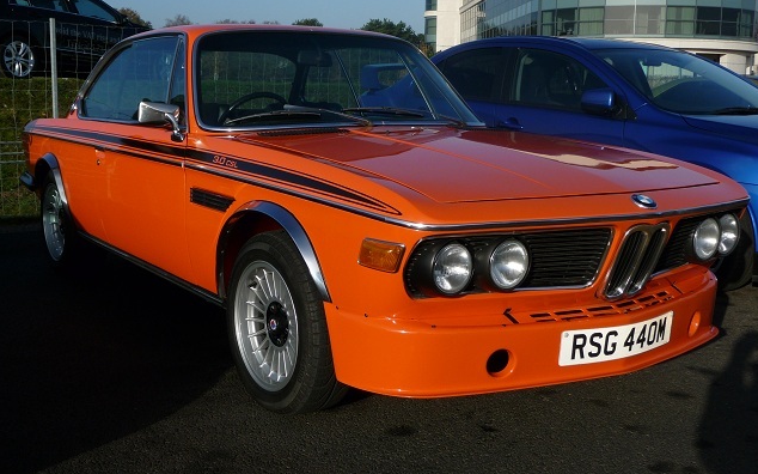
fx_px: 950
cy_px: 229
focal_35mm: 46
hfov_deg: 43.5
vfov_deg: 28.0
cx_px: 381
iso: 100
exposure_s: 1/1000
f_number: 4
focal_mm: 7.1
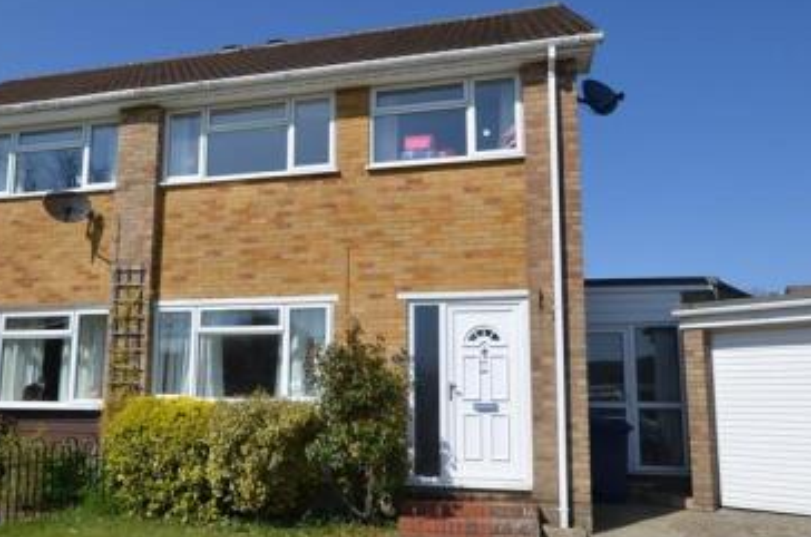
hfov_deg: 66.5
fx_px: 607
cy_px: 314
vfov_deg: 47.5
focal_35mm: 27
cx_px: 305
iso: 100
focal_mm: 10
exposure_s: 1/320
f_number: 9
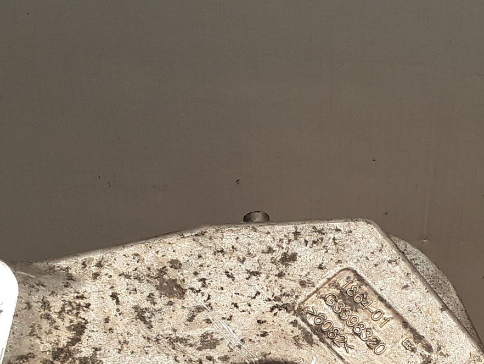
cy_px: 373
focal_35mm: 65
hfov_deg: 29.6
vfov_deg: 21.7
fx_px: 909
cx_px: 328
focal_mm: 2.91
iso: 40
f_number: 1.9
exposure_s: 1/149
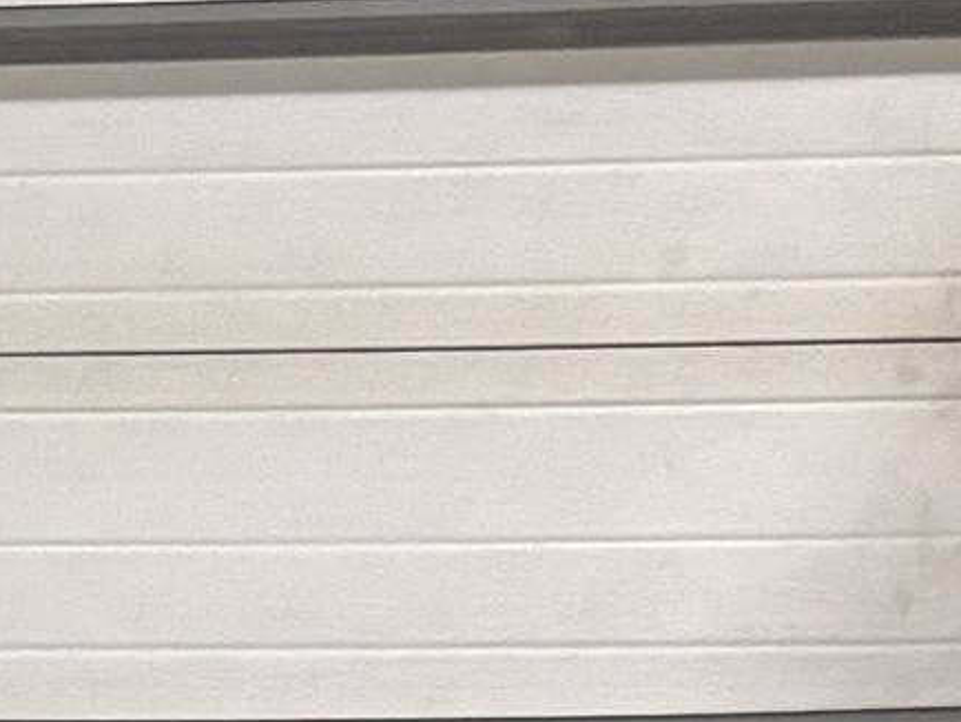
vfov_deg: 7.8
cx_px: -1831
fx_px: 5111
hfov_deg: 8.9
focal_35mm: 184
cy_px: 1373
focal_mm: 5.96
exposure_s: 1/60
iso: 200
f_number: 1.6
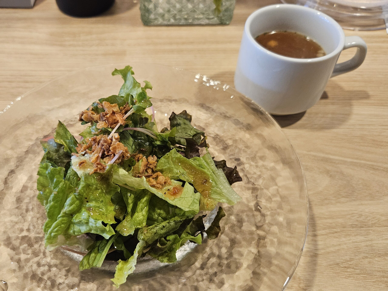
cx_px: 194
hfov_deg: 73.9
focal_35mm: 23
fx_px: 258
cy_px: 146
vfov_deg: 58.9
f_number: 1.8
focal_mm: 5.4
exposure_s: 1/120
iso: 640
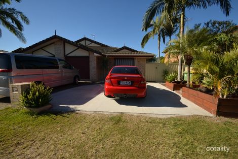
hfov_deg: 100.4
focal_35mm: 15
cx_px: 119
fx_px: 99
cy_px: 80
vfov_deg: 77.3
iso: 100
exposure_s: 1/200
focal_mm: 10
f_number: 10
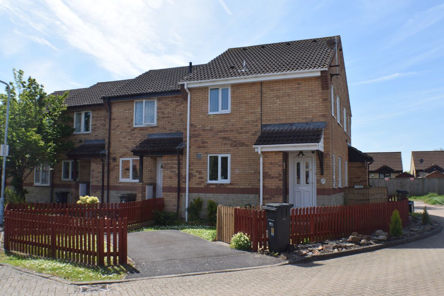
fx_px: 500
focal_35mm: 40
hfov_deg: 47.9
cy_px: 148
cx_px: 222
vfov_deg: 33.0
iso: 100
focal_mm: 27
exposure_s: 1/200
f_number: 10
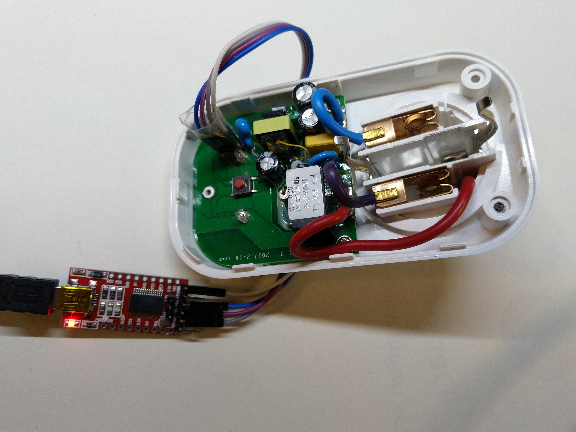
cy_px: 216
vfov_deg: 54.9
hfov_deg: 69.4
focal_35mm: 25
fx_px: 416
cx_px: 288
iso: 100
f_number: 1.75
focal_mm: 4.28
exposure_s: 1/100
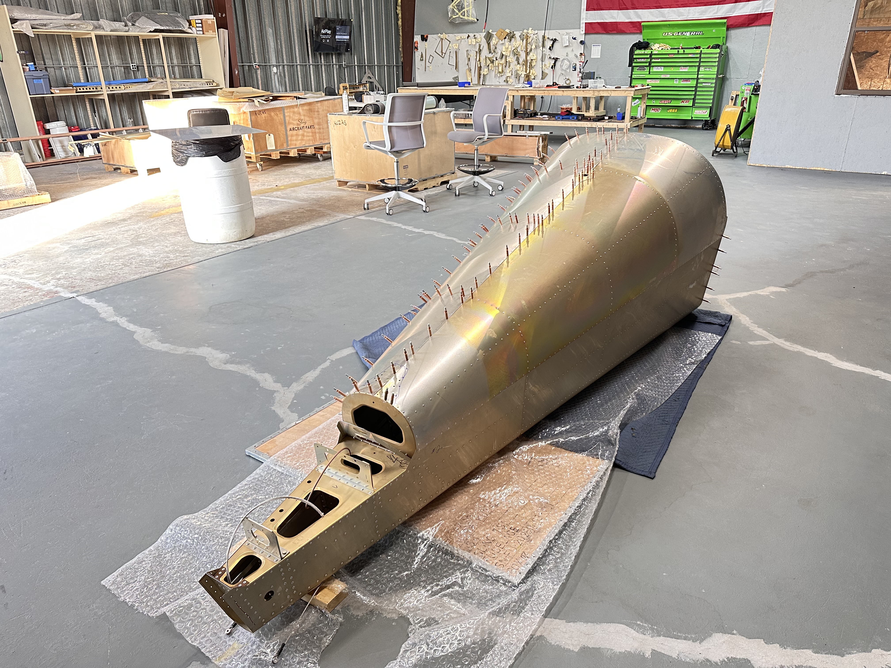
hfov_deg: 71.6
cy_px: 334
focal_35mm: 24
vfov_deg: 56.8
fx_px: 618
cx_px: 446
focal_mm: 6.86
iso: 250
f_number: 1.78
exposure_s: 1/60
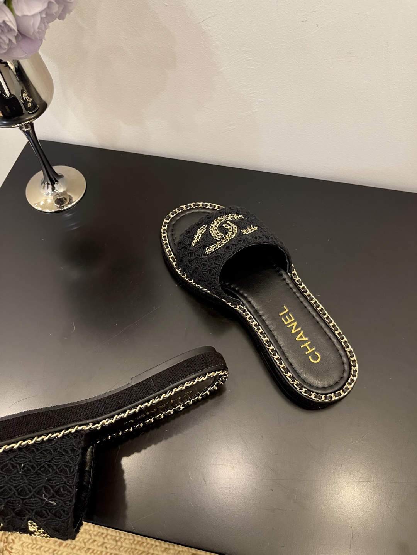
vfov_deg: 67.3
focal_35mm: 26
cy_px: 278
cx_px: 208
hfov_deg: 53.1
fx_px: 418
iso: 250
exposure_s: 1/60
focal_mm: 5.1
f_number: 1.6
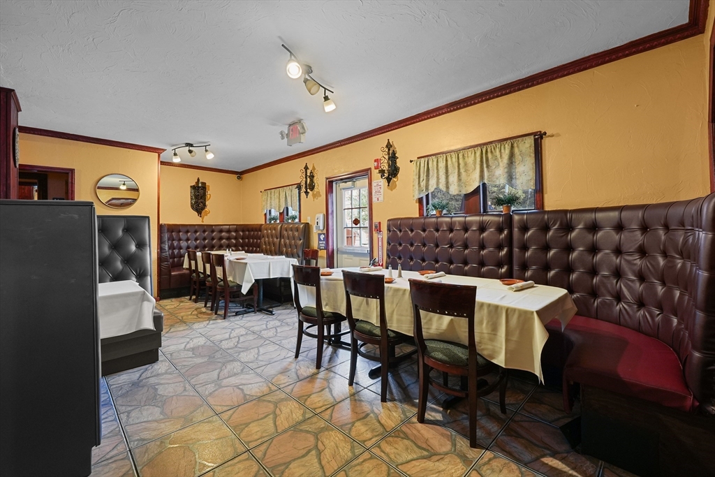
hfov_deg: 100.4
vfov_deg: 77.3
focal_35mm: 15
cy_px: 238
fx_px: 298
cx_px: 358
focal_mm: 10
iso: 400
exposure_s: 1/2.5
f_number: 6.3
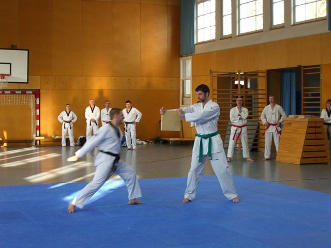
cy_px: 124
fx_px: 650
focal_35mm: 68
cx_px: 166
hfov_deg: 28.6
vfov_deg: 21.6
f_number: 4
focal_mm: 14.2
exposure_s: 1/80
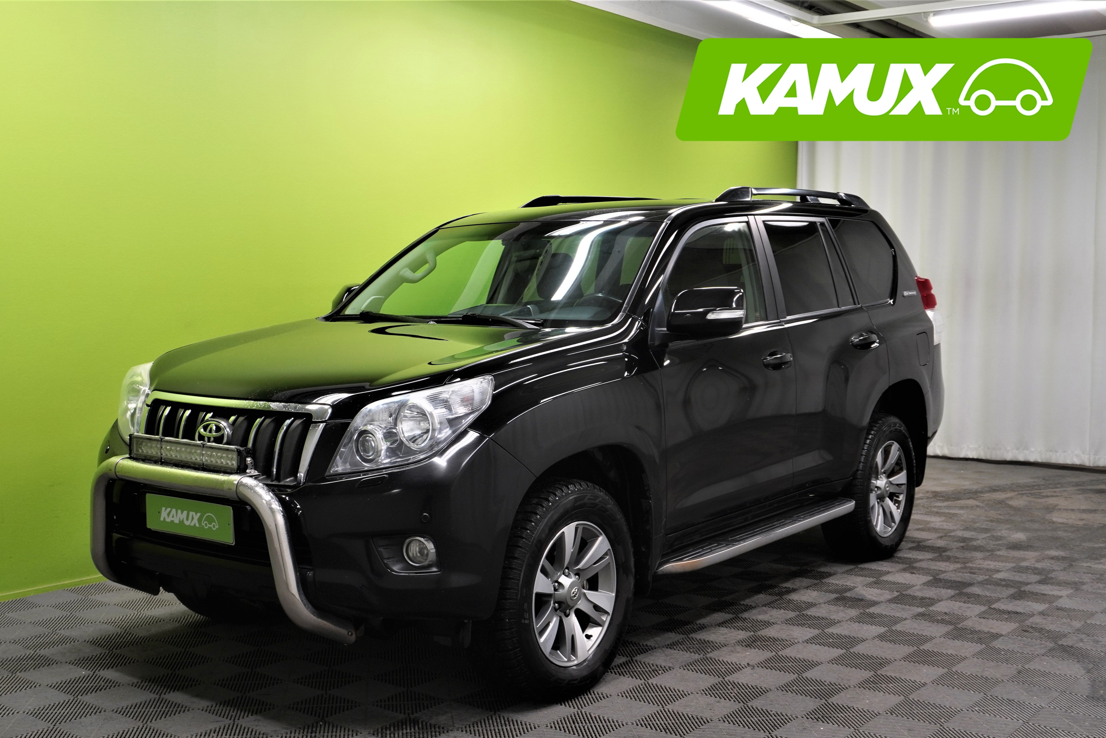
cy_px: 399
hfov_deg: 47.9
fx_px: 1245
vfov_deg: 33.0
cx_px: 525
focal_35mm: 41
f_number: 7.1
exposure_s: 1/20
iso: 320
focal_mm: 25
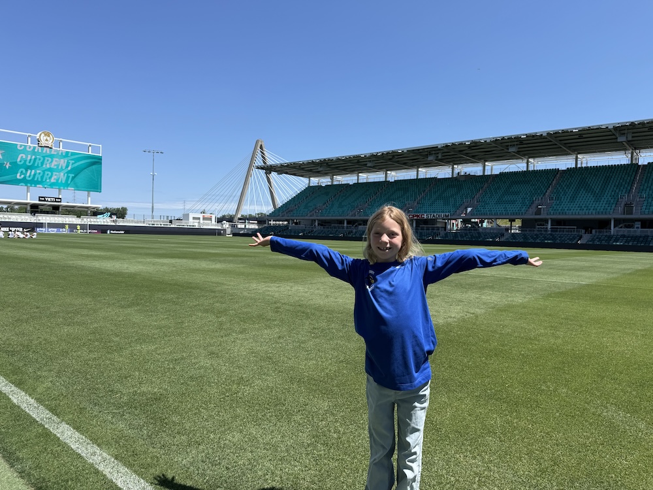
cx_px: 326
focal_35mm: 24
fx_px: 453
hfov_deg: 71.6
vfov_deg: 56.8
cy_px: 245
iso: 80
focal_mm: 6.76
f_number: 1.78
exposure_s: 1/4049
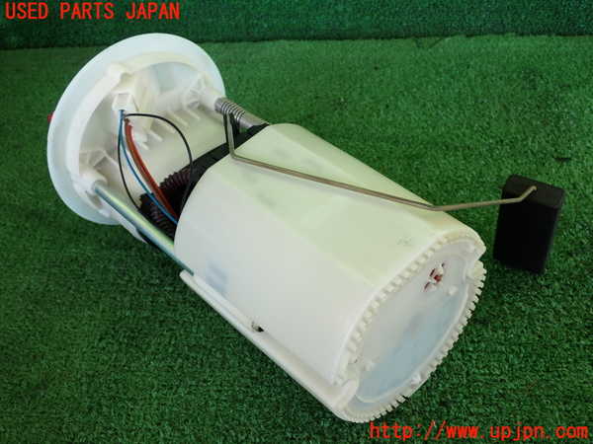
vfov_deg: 35.1
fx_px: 702
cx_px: 296
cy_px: 222
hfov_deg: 45.8
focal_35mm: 41
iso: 160
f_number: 2.8
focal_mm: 7.31
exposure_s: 1/125
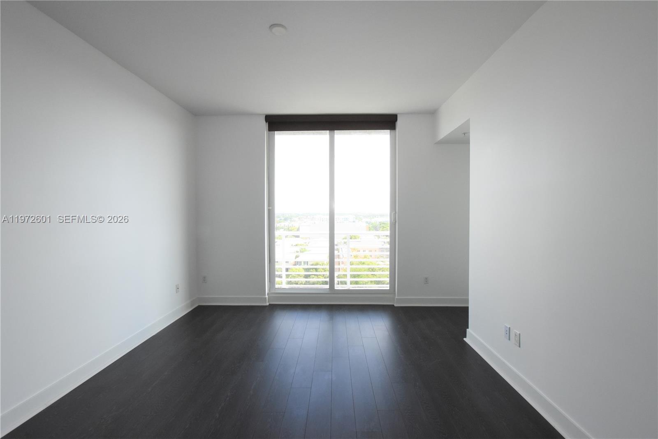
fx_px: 274
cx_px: 329
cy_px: 220
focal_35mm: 15
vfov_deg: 77.3
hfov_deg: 100.4
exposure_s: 1/200
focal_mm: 10
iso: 1600
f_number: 11
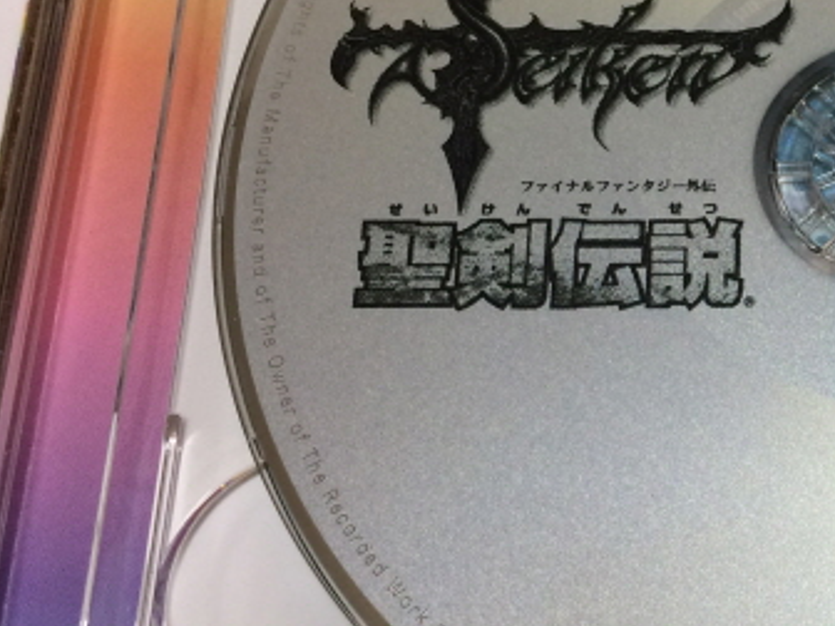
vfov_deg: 21.3
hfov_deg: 26.4
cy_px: 256
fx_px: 1664
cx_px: 862
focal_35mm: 69
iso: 80
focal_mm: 4.15
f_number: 2.2
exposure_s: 1/30
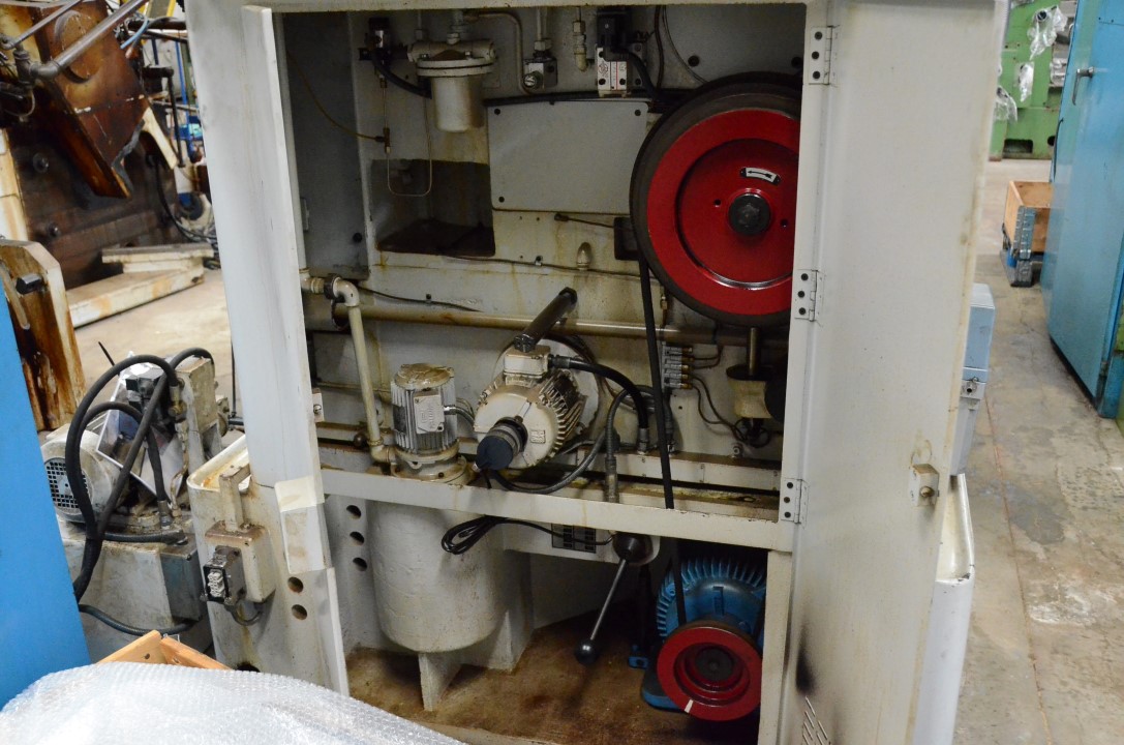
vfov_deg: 39.8
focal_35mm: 33
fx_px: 1028
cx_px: 562
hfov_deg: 57.3
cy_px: 372
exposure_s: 1/80
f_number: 4.5
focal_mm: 22
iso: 6400
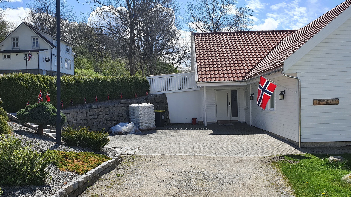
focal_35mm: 29
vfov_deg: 40.2
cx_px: 178
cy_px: 104
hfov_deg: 66.1
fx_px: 270
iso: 50
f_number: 2.4
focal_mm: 4.32
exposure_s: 1/1708
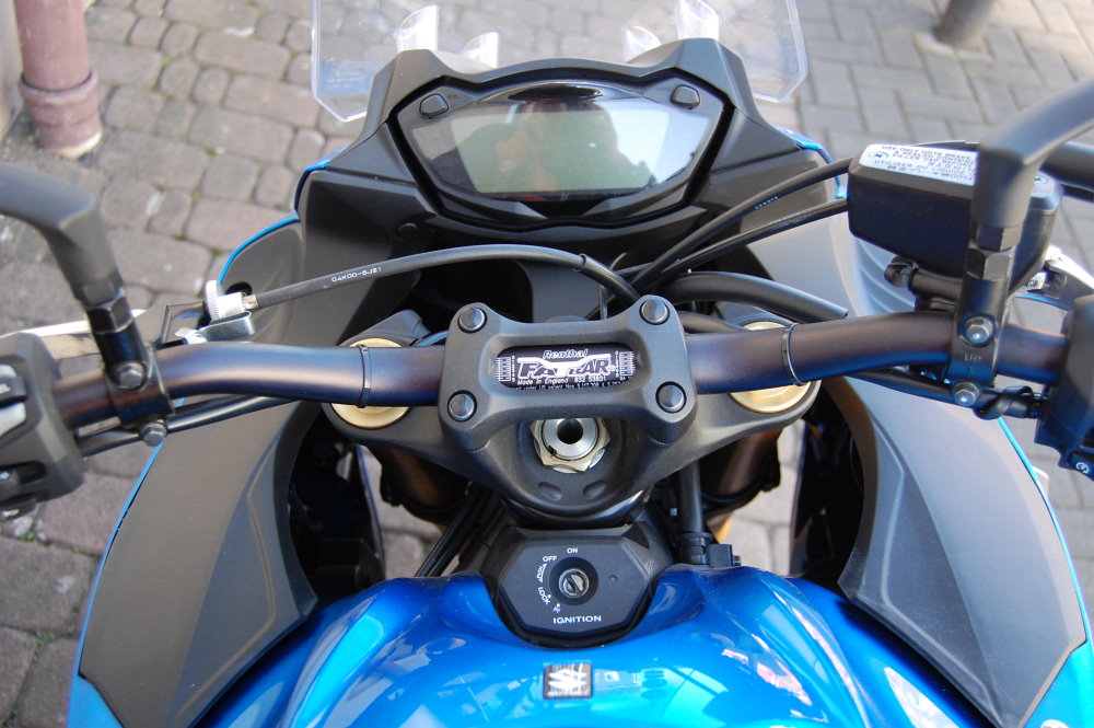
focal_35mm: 39
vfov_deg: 34.2
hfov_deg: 49.6
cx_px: 547
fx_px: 1184
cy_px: 364
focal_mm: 26
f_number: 4.5
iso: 400
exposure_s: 1/80
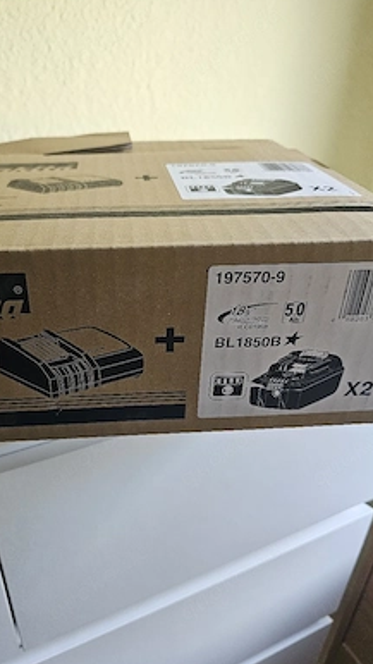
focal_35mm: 26
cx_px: 136
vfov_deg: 71.9
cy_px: 332
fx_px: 457
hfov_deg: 43.9
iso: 400
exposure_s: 1/143
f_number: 1.7
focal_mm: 6.3
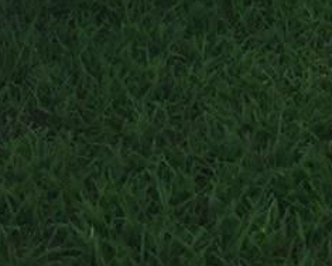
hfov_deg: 10.3
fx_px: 1818
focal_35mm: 185
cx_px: 364
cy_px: -342
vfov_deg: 7.8
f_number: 2.2
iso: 32
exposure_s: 1/1276
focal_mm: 4.15
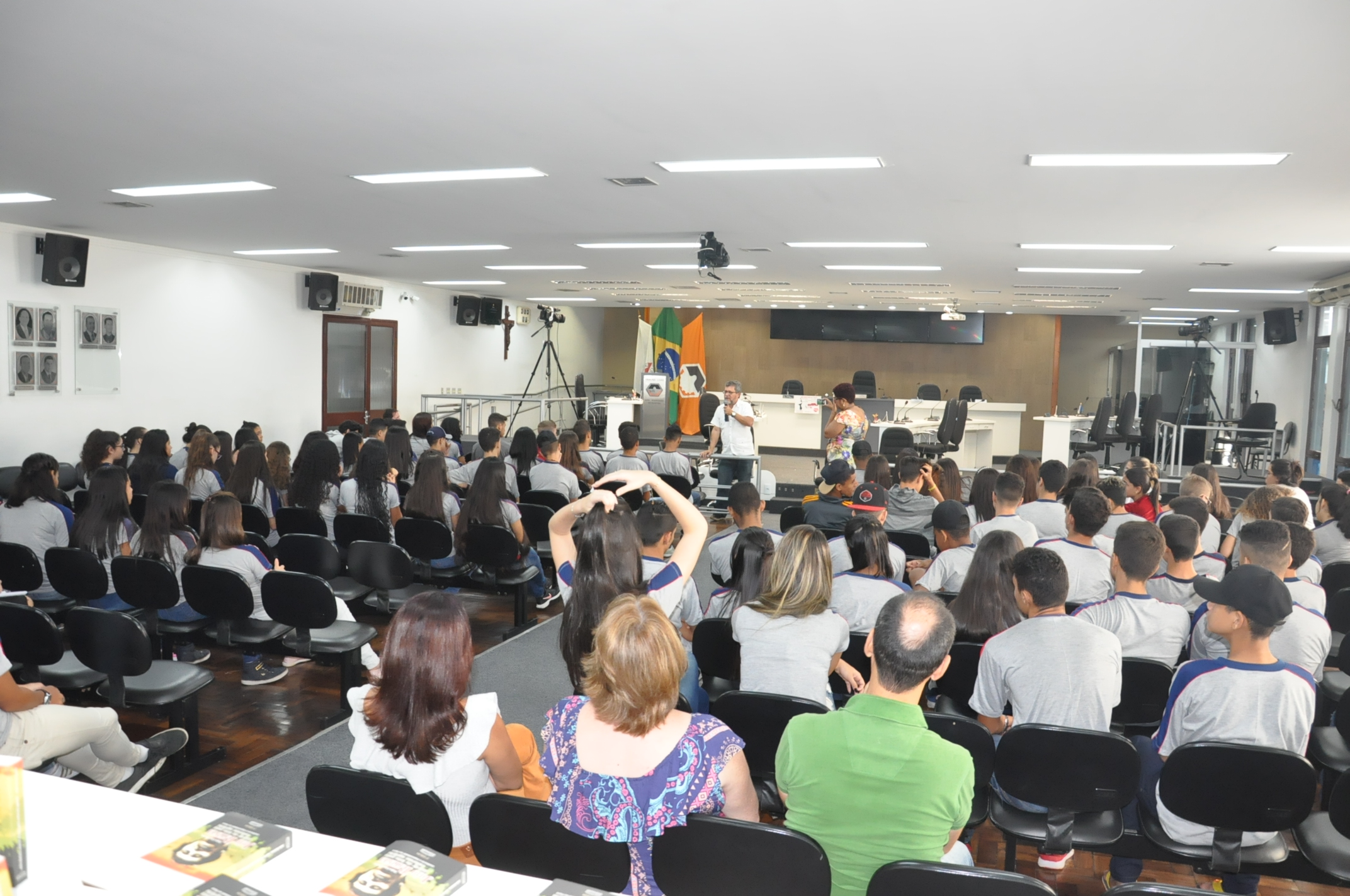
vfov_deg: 47.8
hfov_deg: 67.4
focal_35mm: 27
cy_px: 448
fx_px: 1011
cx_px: 675
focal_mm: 18
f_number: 5
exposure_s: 1/100
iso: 2000
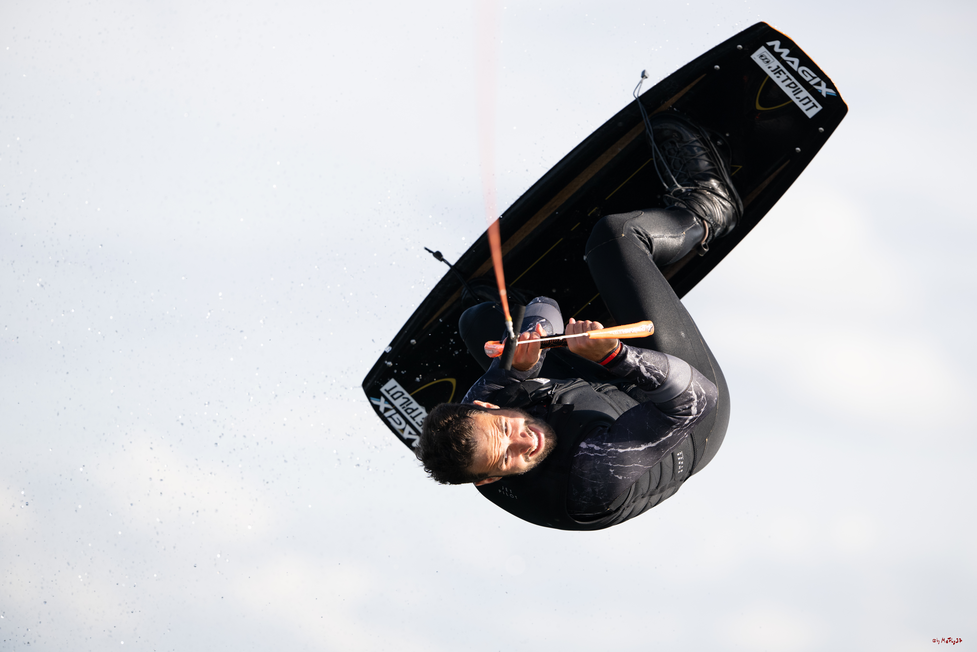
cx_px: 488
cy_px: 326
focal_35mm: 400
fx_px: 10855
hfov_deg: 5.2
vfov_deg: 3.4
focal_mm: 400
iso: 400
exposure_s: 1/2500
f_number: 4.5
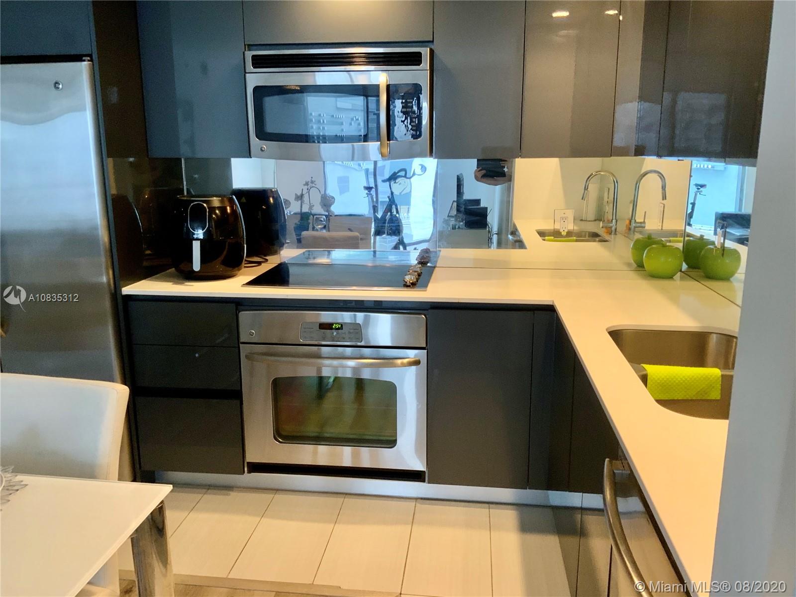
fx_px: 667
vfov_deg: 48.2
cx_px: 398
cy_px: 298
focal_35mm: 29
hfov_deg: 61.7
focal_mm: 3
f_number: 1.8
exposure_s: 1/60
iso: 200
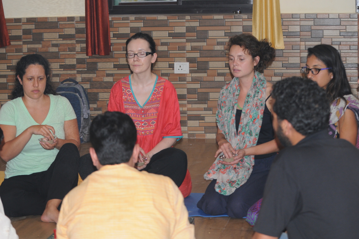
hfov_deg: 19.5
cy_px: 120
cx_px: 180
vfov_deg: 13.0
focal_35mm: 105
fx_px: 1046
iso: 500
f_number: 4.5
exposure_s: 1/60
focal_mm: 70
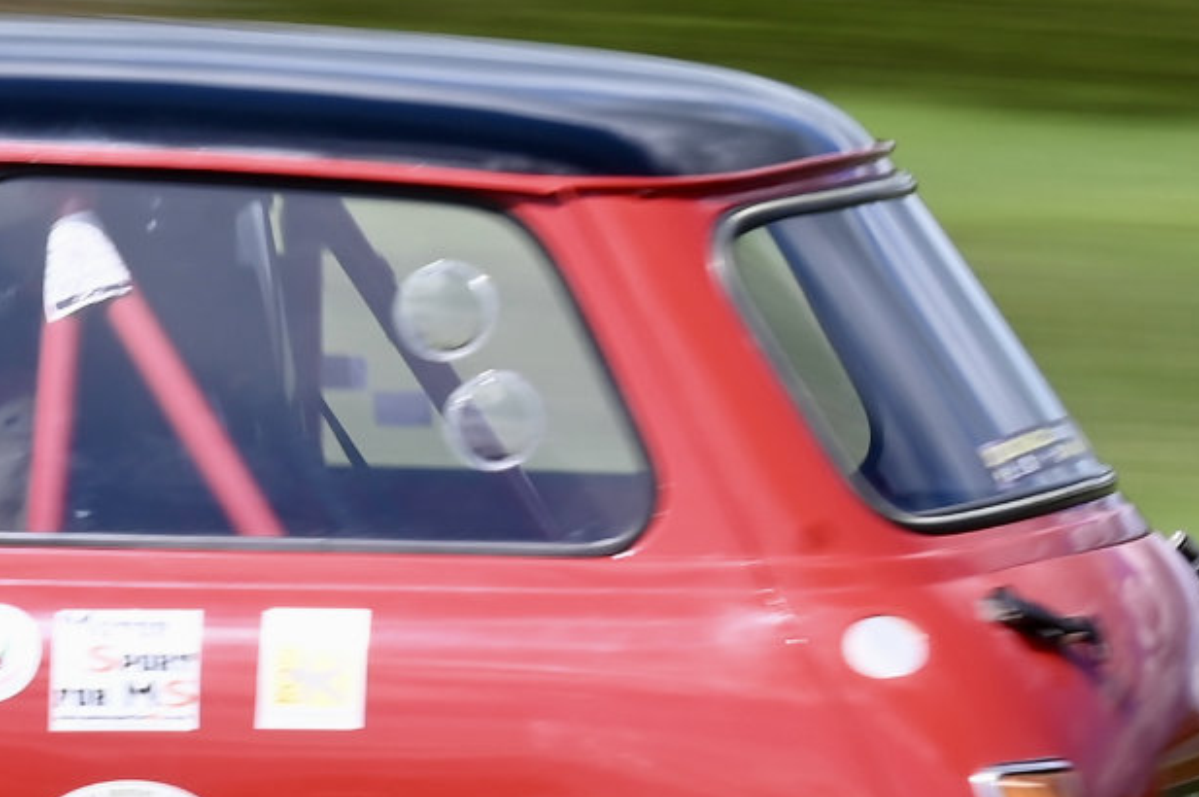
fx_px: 10779
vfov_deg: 4.2
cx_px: -270
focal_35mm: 324
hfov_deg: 6.3
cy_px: 651
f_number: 18
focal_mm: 100
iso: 100
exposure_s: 1/60
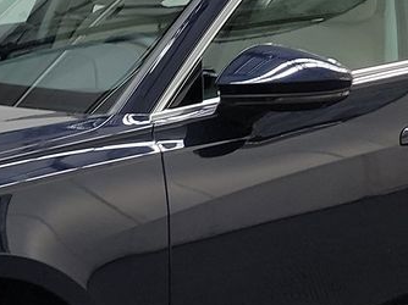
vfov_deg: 12.9
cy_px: 117
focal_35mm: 115
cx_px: 46
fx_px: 1354
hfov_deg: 16.9
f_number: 1.8
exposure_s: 1/59
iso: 161
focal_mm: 6.7
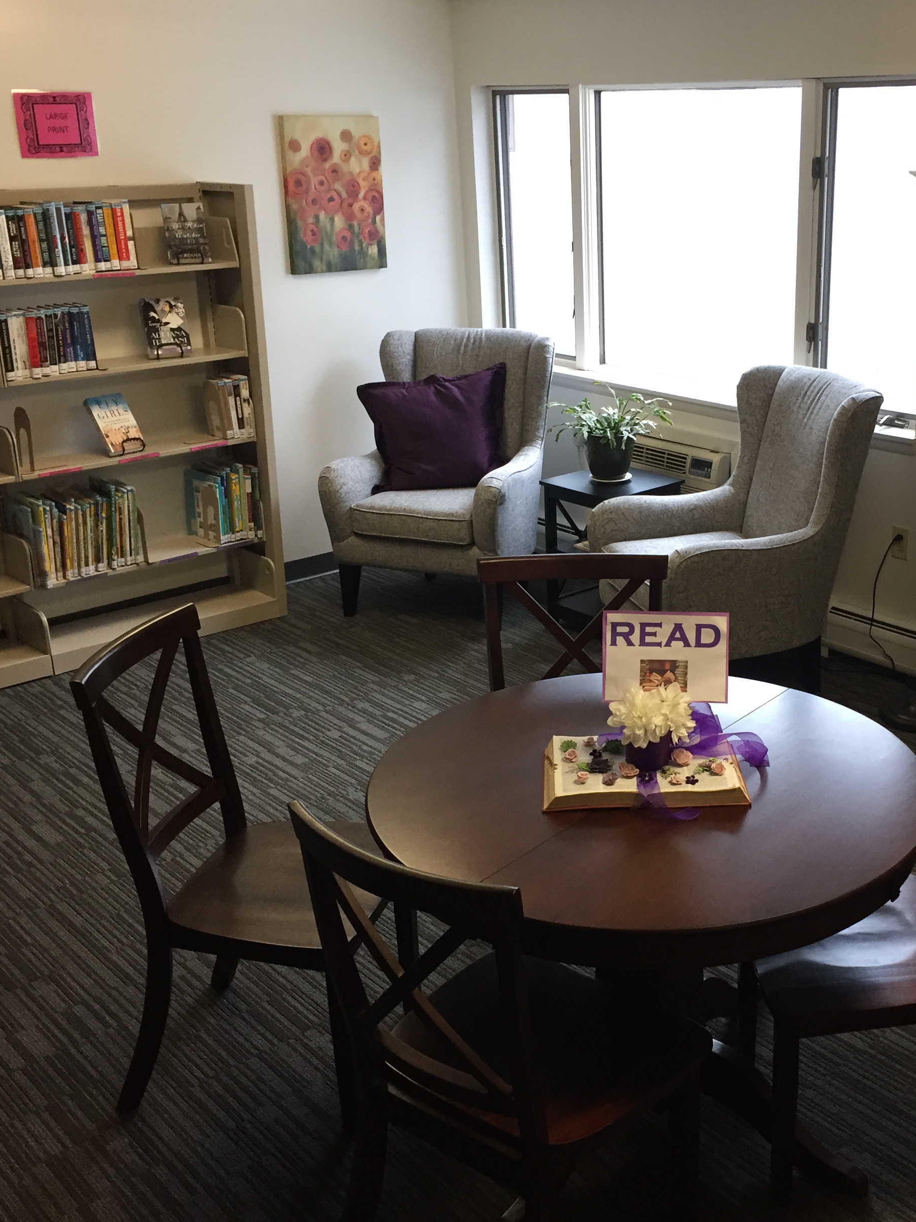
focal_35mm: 39
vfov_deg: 47.9
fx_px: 1376
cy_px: 613
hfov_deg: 36.4
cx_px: 623
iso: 50
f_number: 2.2
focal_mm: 4.15
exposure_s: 1/30
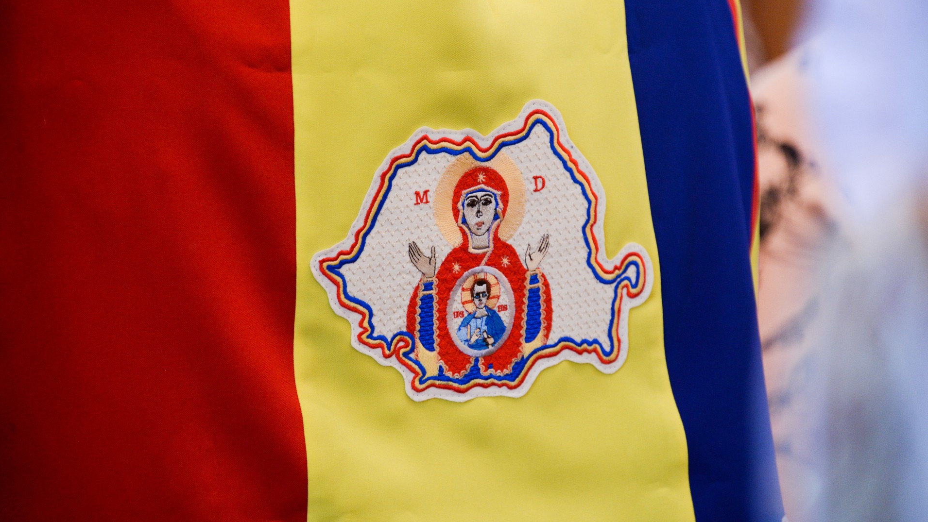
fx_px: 7752
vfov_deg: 3.9
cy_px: 281
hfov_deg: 6.9
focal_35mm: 315
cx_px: 464
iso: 1600
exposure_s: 1/60
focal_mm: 300
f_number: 5.6
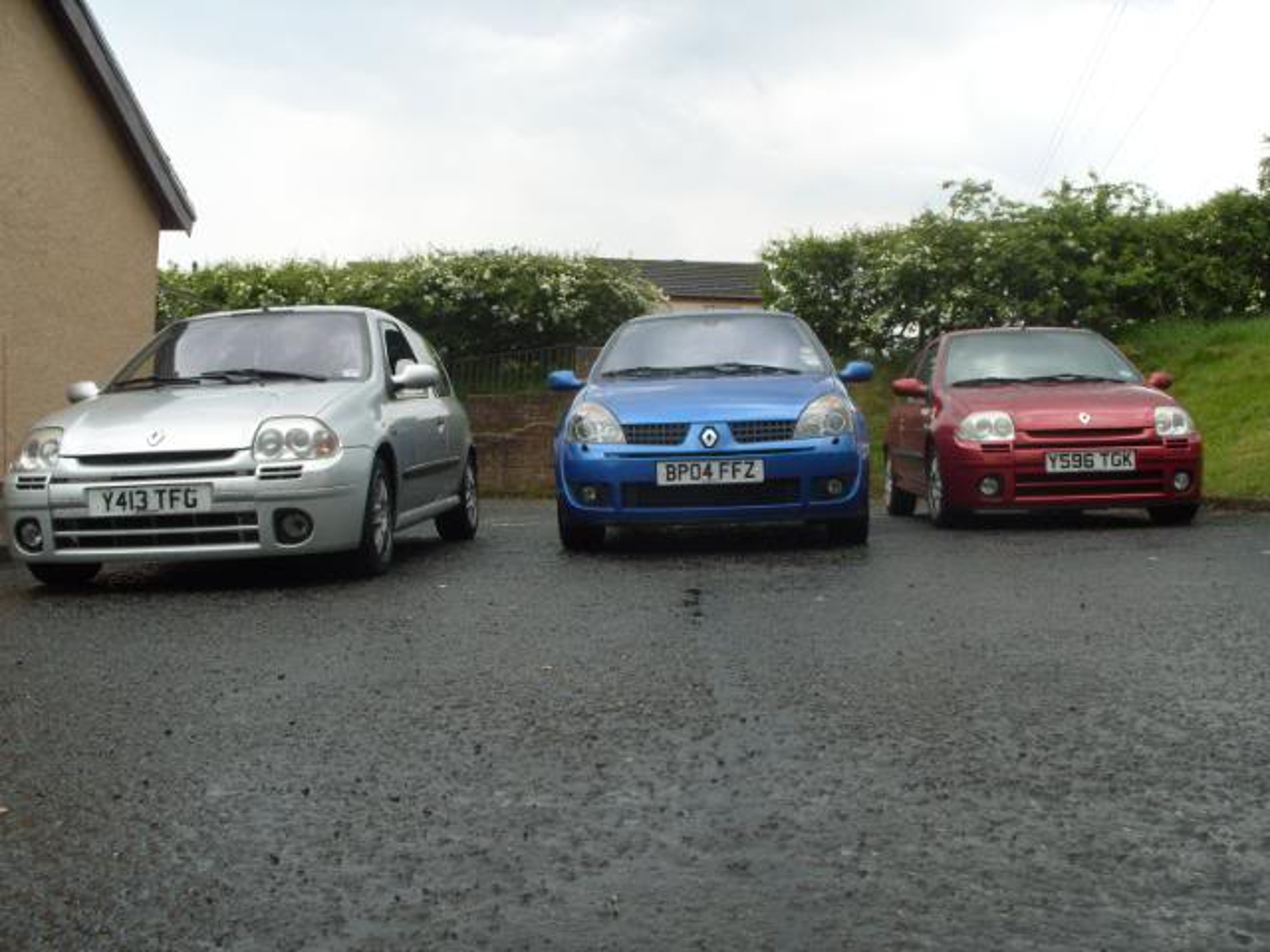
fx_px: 1284
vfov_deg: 40.7
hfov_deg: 52.6
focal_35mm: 35
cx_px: 635
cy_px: 476
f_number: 5.7
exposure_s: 1/45
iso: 80
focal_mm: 7.8
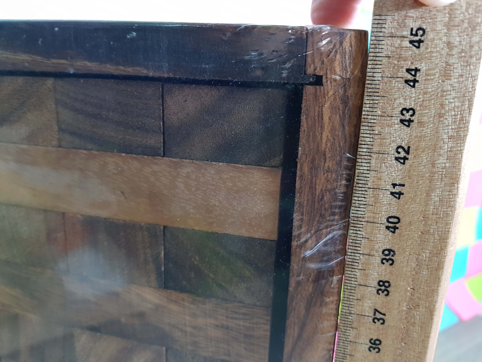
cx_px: 241
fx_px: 362
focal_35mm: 26
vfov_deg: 53.1
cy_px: 181
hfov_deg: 67.3
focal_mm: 4.2
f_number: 1.7
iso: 200
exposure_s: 1/25
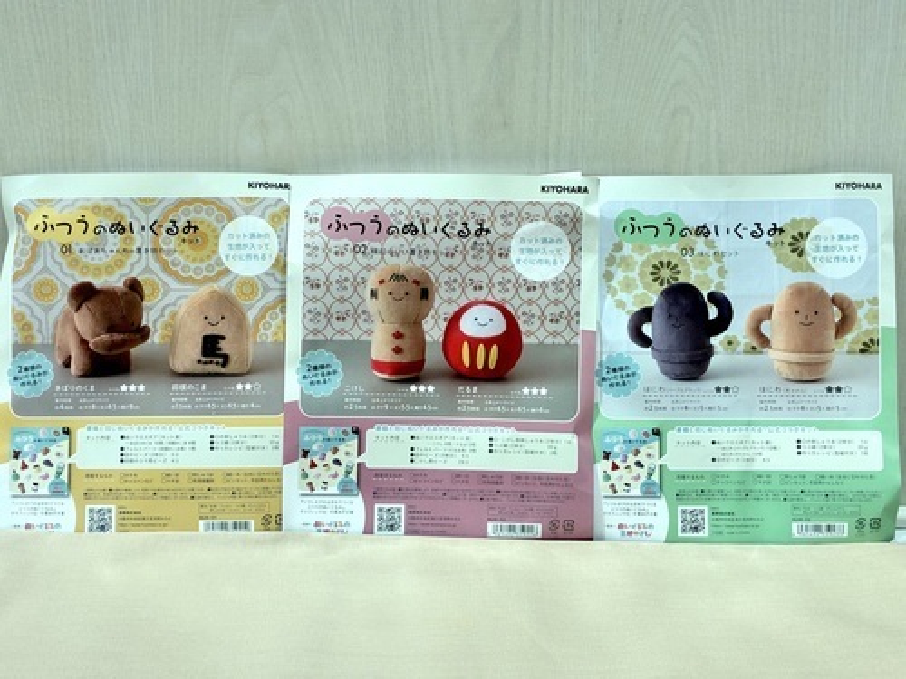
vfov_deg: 28.0
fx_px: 1361
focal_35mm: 52
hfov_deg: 36.8
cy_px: 340
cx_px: 453
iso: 32
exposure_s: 1/100
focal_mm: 4.2
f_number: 1.64
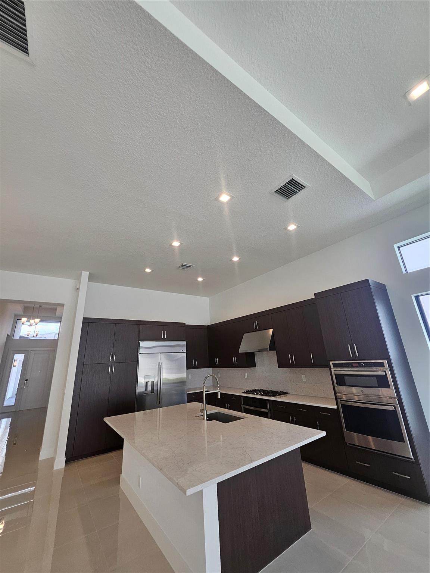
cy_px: 286
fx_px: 215
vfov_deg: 106.2
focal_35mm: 13
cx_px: 215
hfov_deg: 89.9
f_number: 2.2
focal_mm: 1.7
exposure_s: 1/120
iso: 64
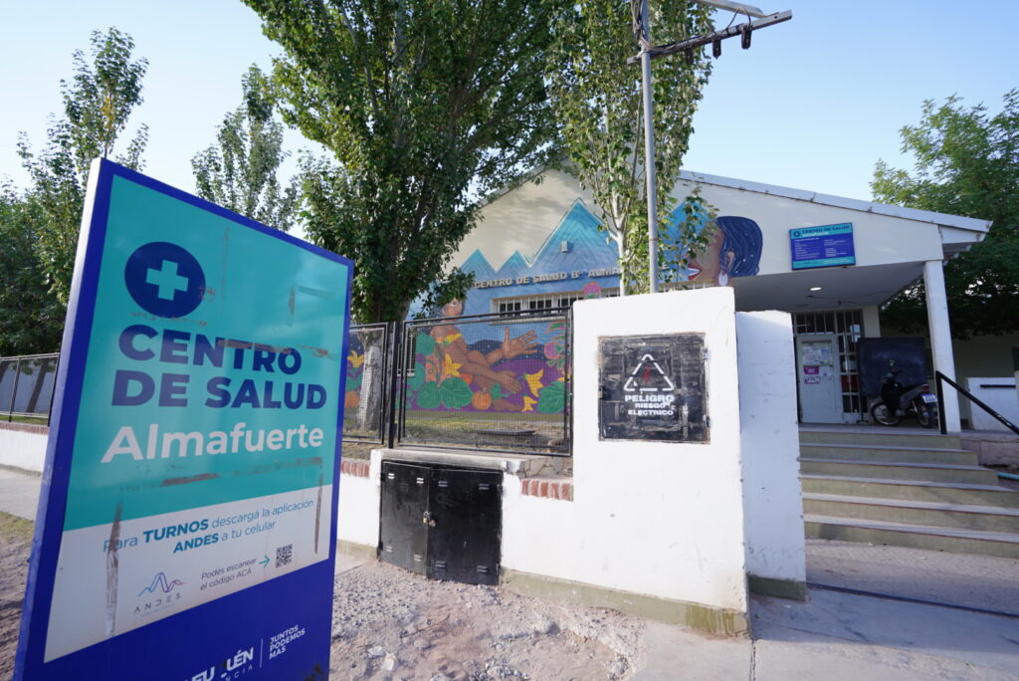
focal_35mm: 16
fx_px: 453
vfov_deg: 73.8
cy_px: 340
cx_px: 510
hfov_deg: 96.7
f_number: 4
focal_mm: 16
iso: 100
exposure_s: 1/160
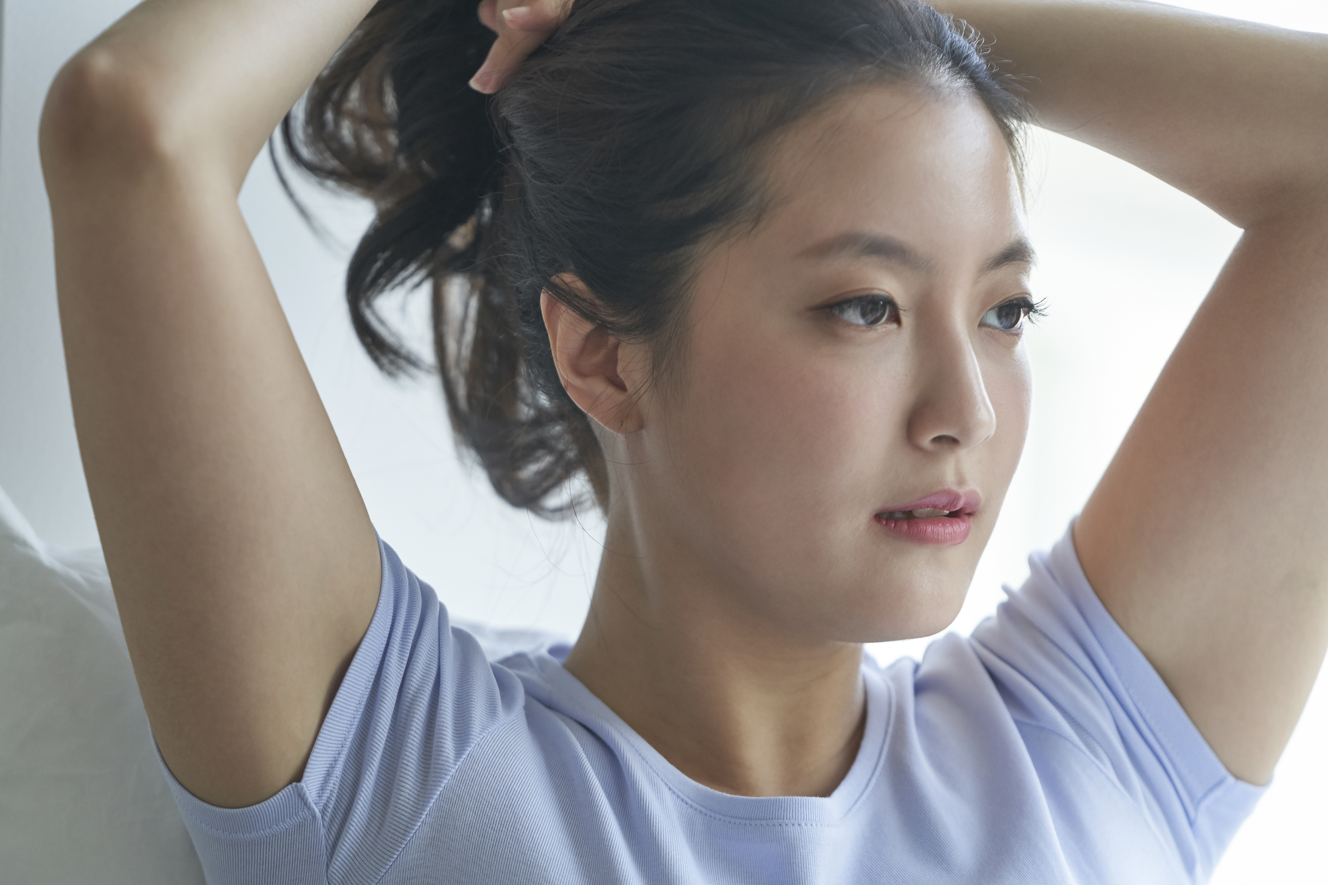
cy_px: 442
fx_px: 7377
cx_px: 664
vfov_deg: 6.9
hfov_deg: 10.3
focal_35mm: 200
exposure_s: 1/320
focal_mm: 200
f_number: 4
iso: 800
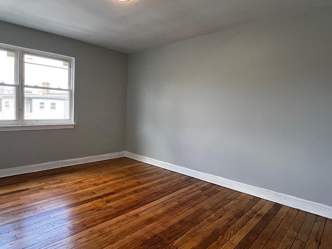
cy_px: 123
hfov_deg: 81.3
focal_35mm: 20
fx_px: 192
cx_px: 144
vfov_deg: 66.0
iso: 125
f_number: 1.8
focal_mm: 1.57
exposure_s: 1/120
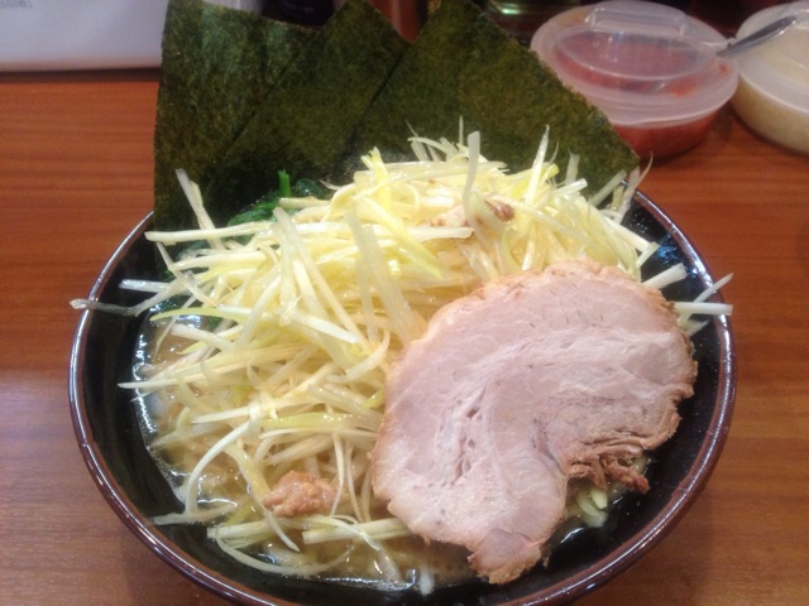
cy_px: 303
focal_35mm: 35
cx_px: 404
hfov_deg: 52.6
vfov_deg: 40.7
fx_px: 818
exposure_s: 1/20
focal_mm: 4.28
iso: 160
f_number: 2.4
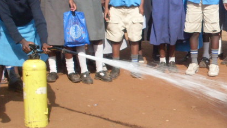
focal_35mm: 102
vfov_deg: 11.9
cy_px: 76
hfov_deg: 20.2
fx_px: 614
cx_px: 238
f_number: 8.4
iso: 80
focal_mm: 6.3
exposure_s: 1/125
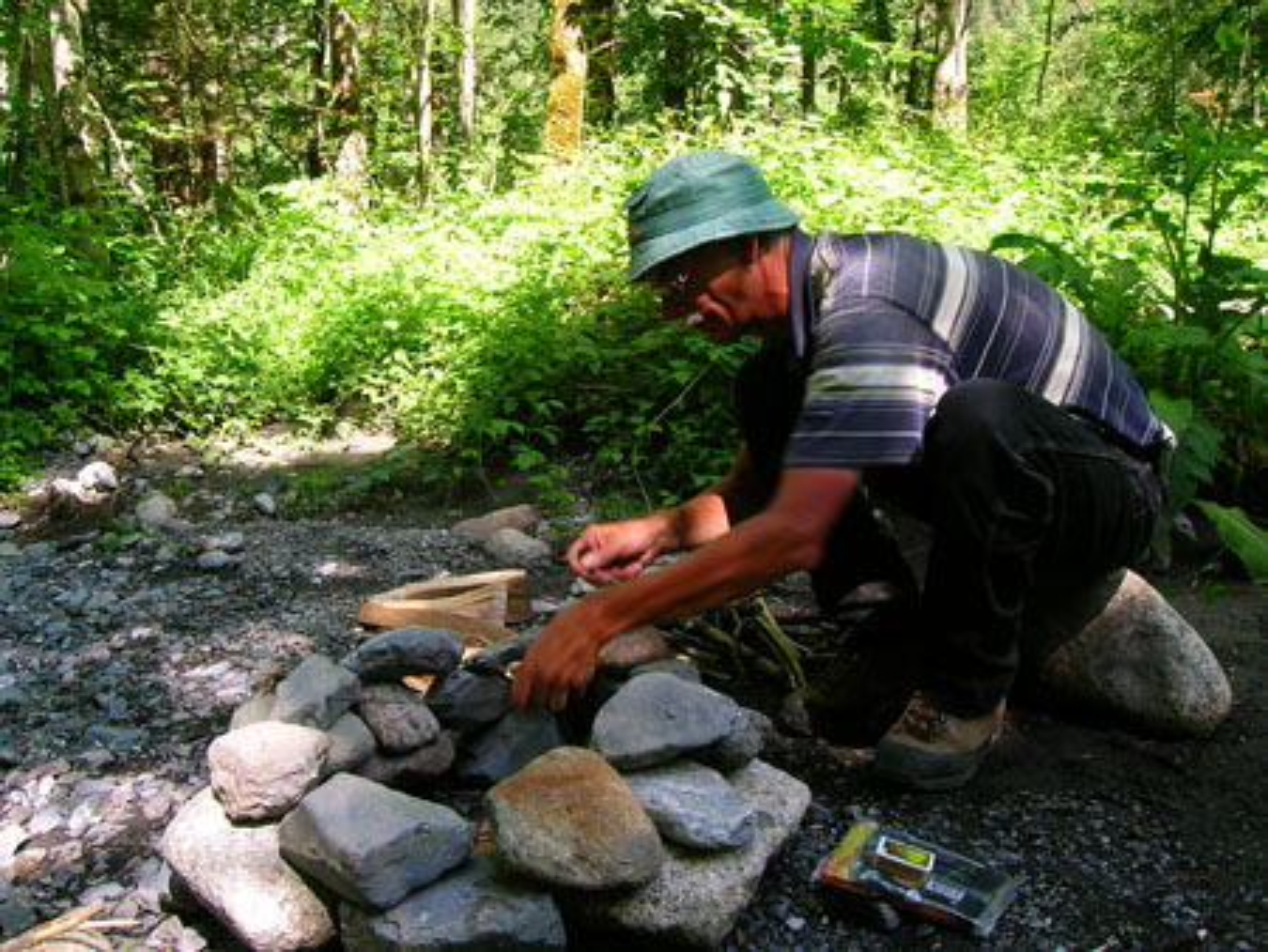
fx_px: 1246
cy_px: 476
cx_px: 634
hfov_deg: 53.9
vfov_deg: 41.8
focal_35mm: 34
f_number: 4.9
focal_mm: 5.7
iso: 50
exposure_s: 1/42
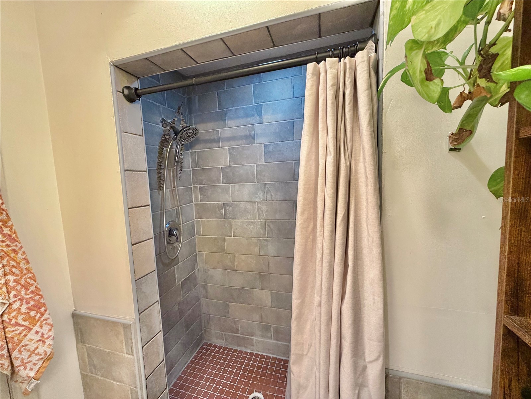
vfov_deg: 85.7
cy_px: 200
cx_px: 266
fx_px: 215
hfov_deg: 102.1
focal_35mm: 14
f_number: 2.2
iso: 250
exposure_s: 1/60
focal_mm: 2.22
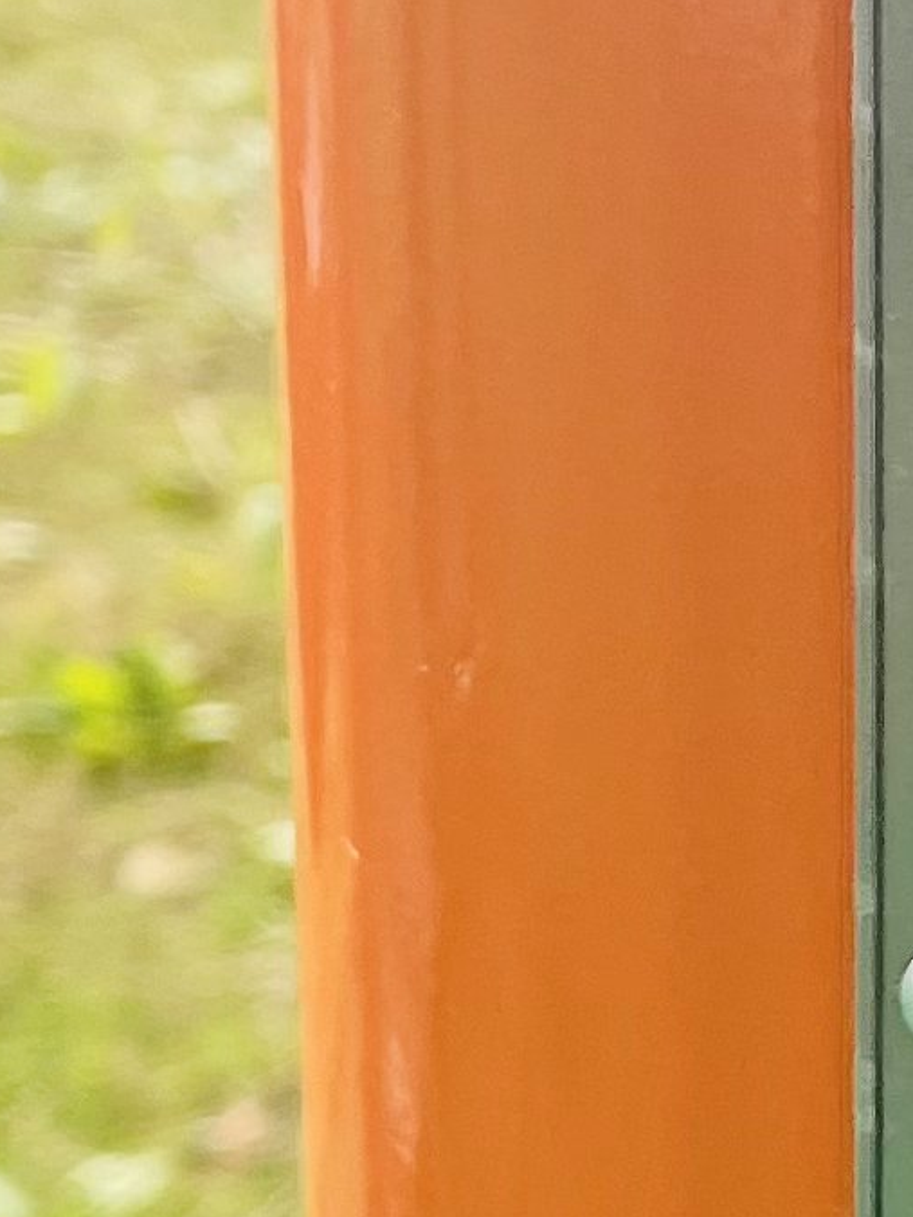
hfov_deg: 9.2
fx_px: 5451
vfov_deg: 12.7
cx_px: 1493
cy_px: 945
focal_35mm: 155
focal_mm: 4.2
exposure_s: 1/1984
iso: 32
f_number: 1.6
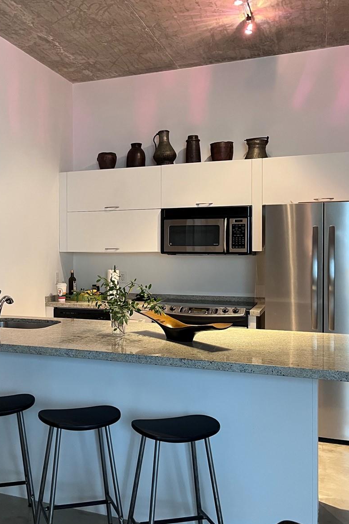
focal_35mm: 37
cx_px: 80
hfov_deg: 35.0
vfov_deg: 51.9
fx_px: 538
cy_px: 261
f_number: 1.6
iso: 320
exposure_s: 1/60
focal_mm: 5.1
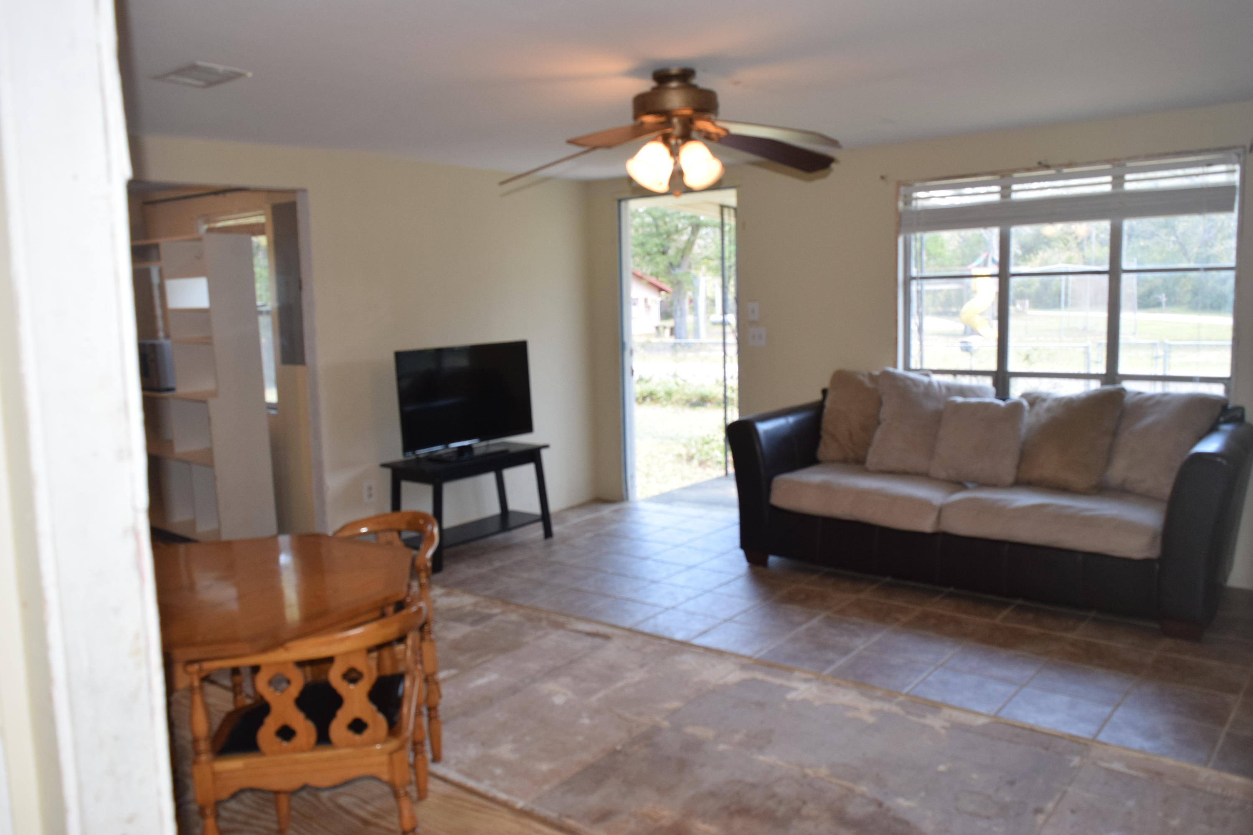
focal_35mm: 27
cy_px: 418
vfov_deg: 47.9
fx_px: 940
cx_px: 626
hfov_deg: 67.4
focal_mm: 18
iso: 800
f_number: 5.6
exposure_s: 1/125
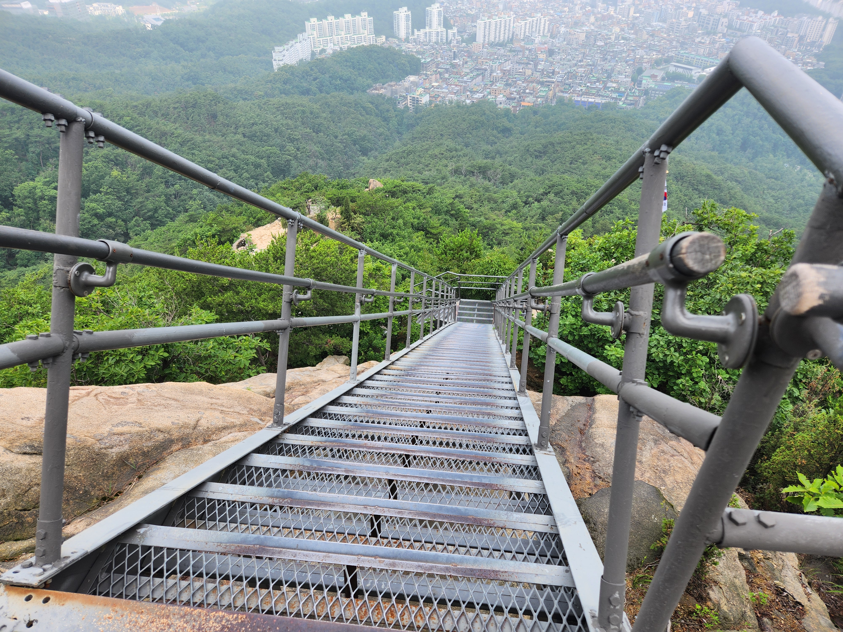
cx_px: 422
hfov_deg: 73.9
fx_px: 560
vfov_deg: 58.9
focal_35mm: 23
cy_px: 316
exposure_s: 1/374
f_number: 1.8
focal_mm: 5.4
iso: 20
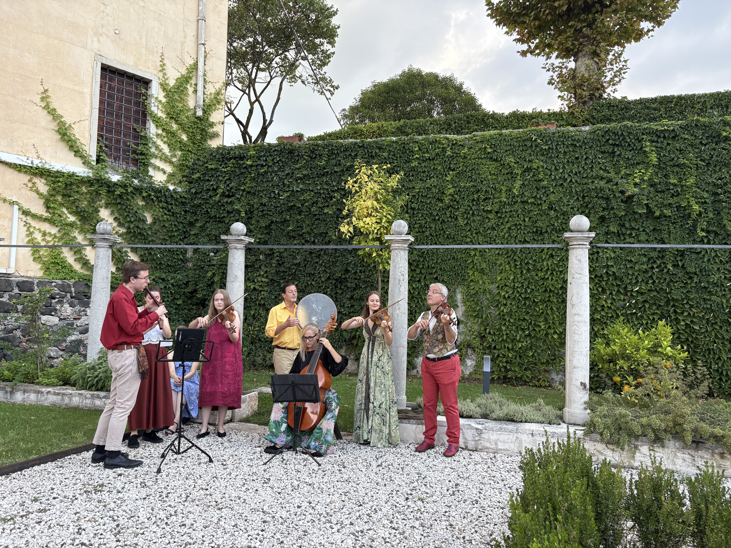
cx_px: 366
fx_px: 549
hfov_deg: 67.3
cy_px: 274
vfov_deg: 53.1
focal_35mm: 26
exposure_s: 1/213
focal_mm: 5.96
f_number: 1.6
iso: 100
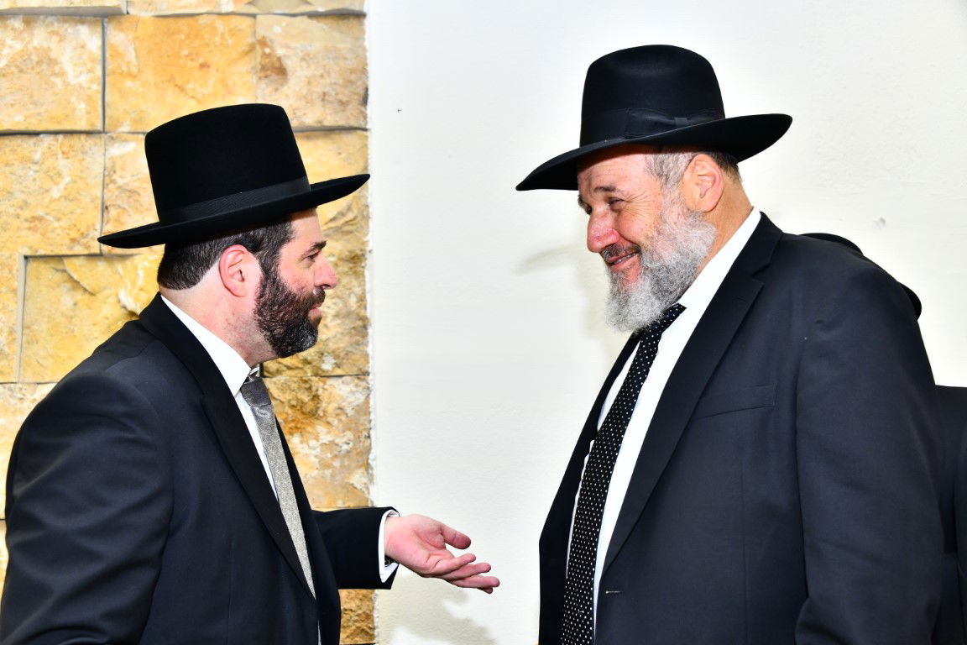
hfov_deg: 46.4
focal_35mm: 42
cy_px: 322
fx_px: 1128
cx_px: 484
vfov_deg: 31.9
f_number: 5.6
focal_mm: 42
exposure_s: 1/100
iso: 800
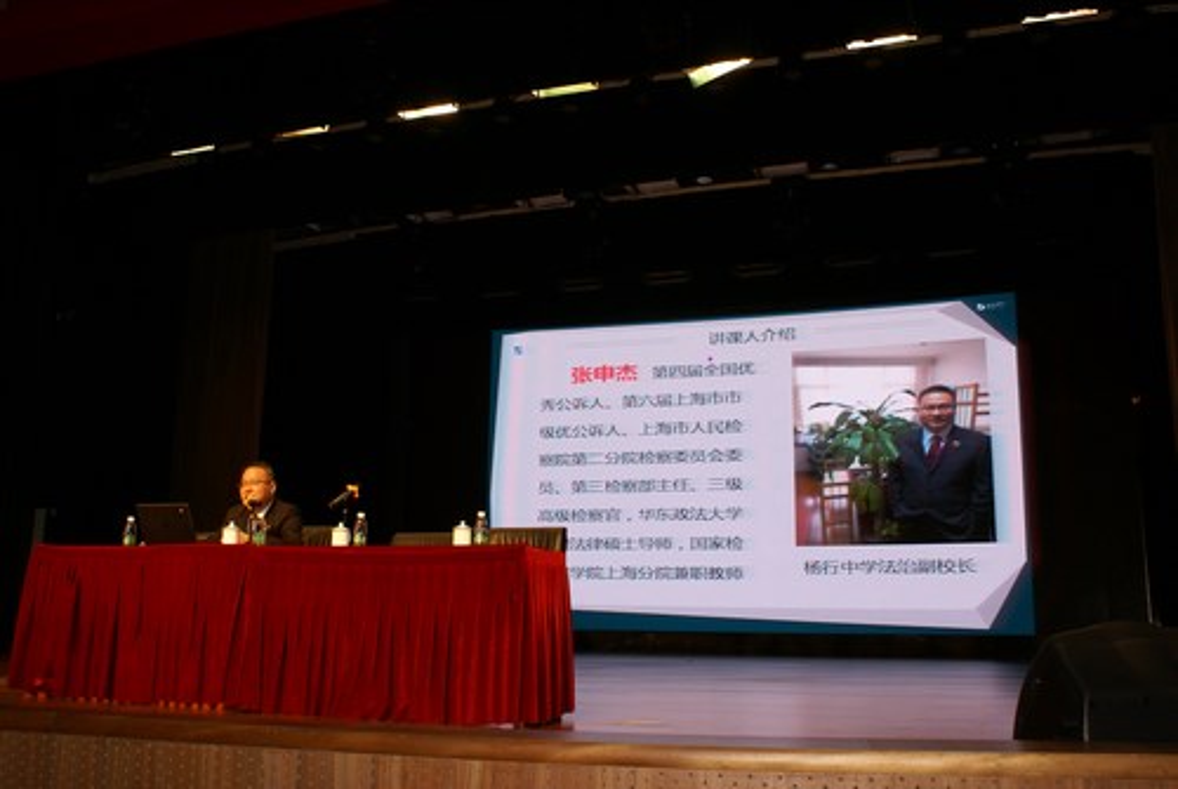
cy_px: 394
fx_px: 1081
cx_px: 589
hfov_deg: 57.2
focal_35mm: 33
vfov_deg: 40.1
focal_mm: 22
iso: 250
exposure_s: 1/60
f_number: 5.6
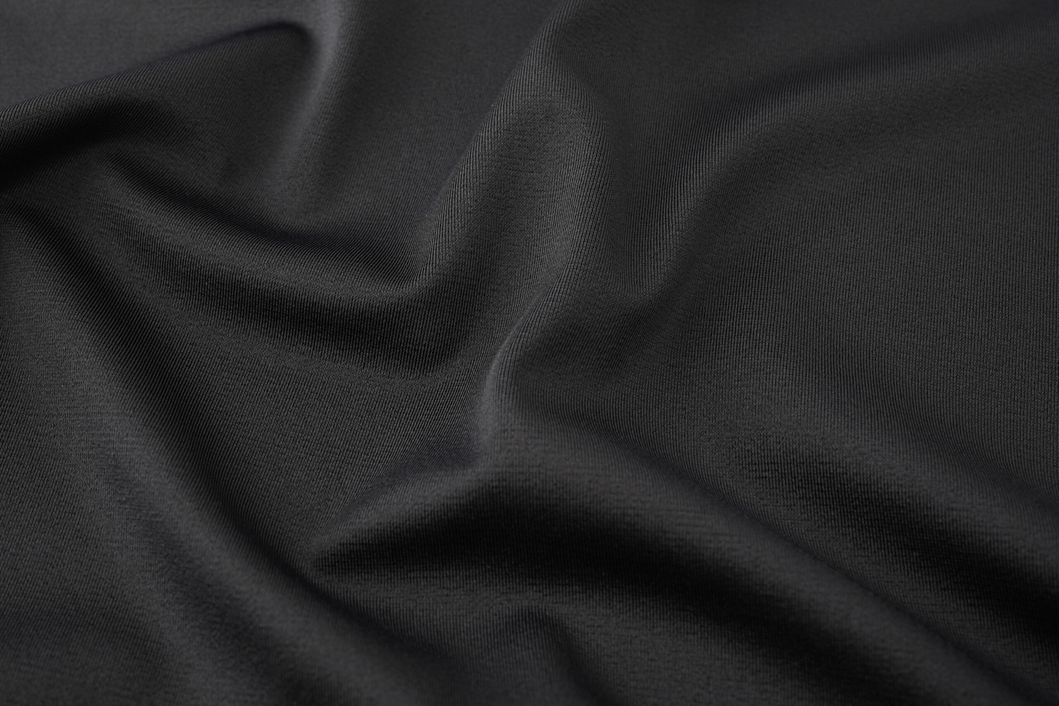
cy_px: 353
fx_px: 1030
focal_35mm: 35
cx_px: 530
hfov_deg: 54.4
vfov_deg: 37.9
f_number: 10
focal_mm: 35
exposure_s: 1/100
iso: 200
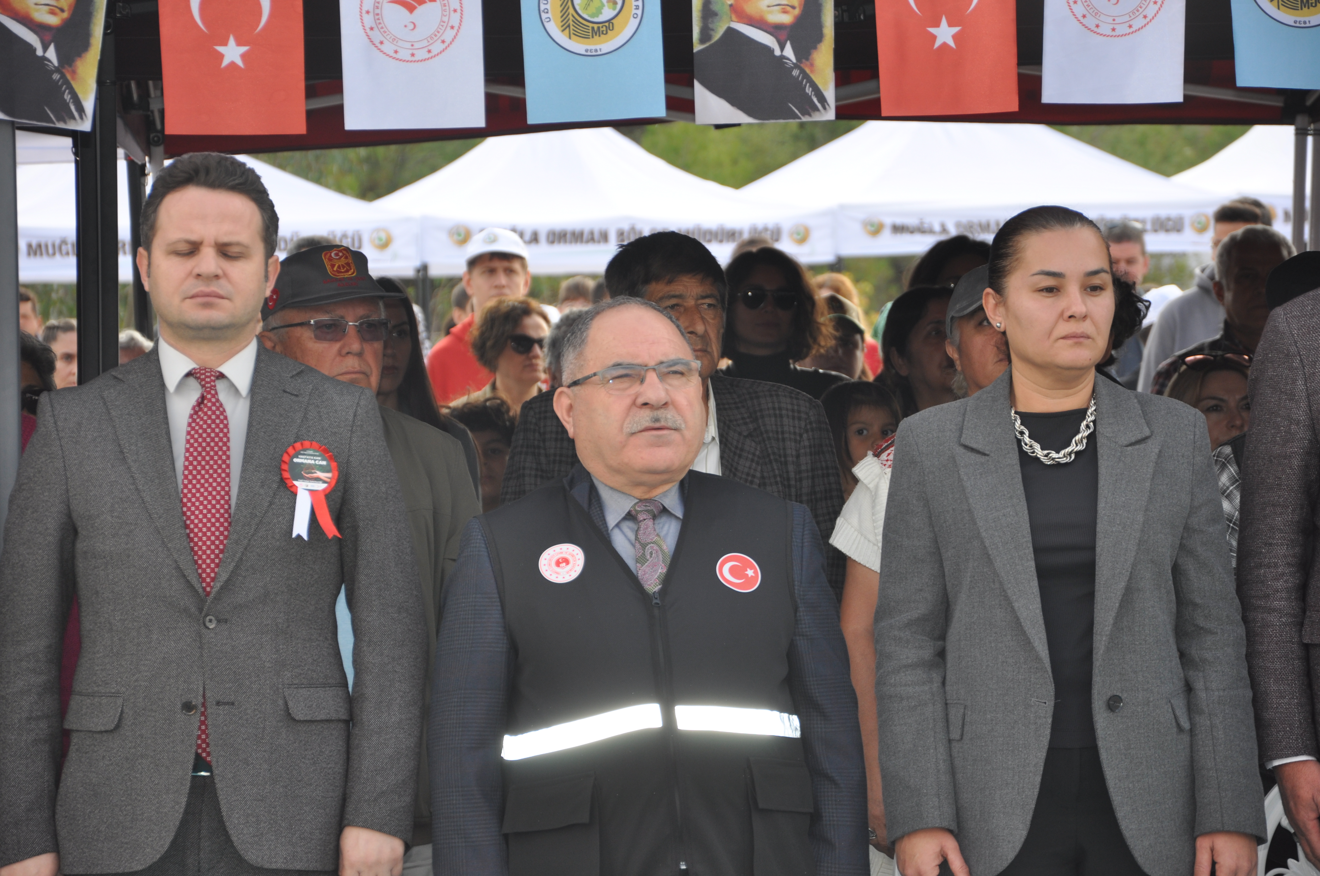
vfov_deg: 9.3
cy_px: 438
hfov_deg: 14.0
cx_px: 660
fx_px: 5383
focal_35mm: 147
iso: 200
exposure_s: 1/200
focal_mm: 98
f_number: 6.3
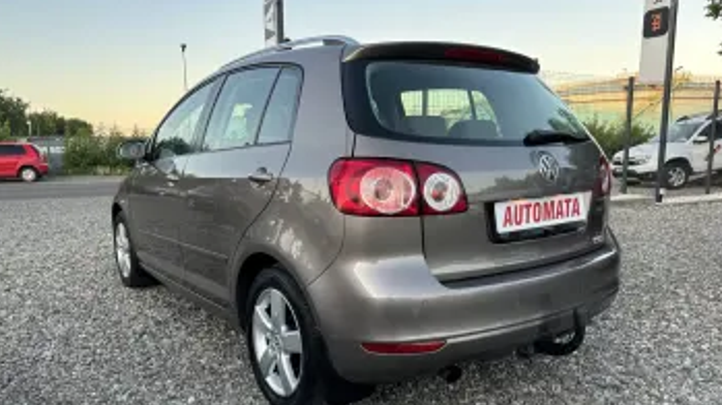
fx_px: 517
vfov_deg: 42.7
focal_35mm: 27
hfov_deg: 69.9
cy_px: 233
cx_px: 354
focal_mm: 6.86
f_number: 1.78
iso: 64
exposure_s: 1/150
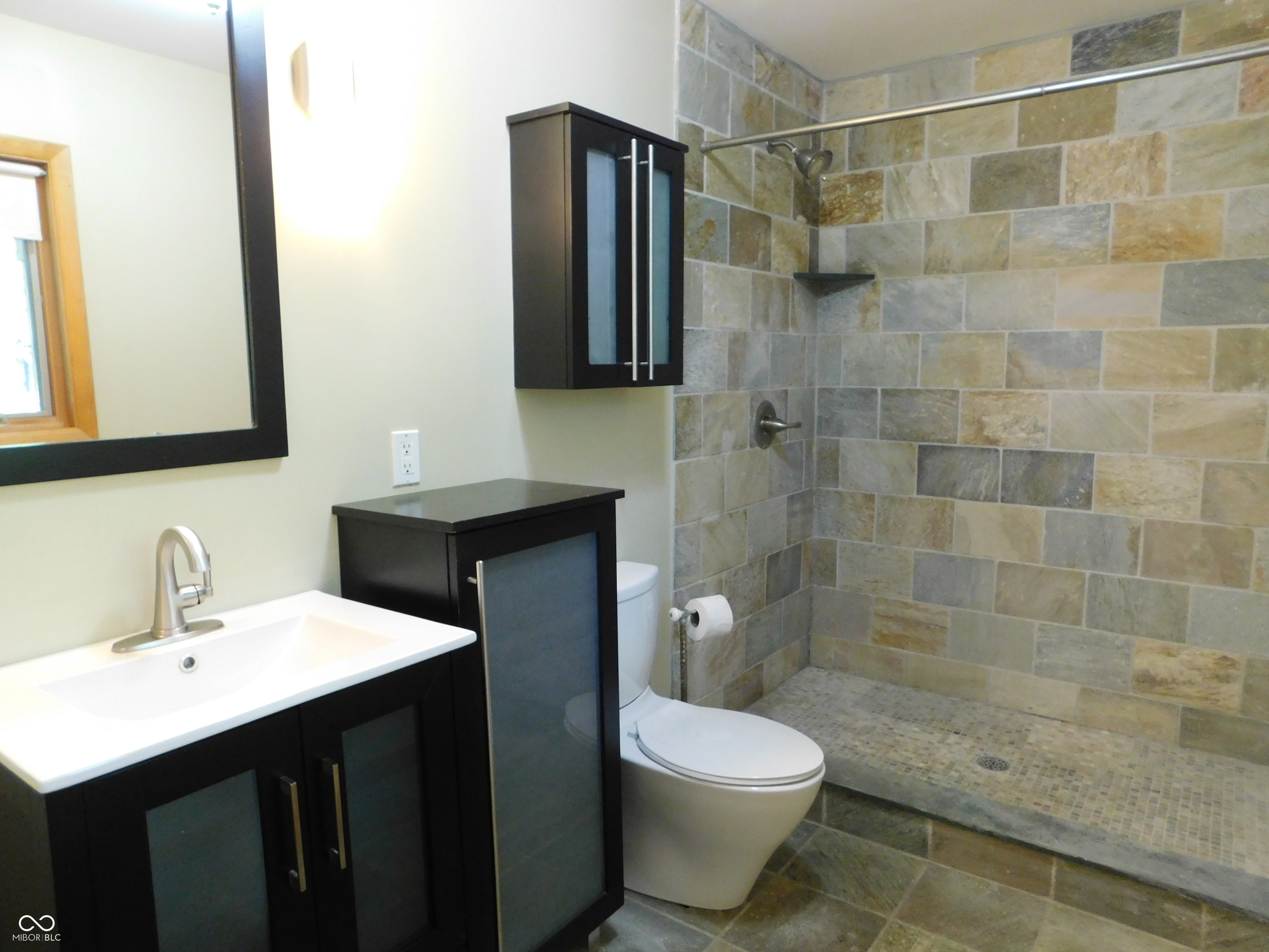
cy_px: 476
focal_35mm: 23
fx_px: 843
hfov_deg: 73.9
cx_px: 634
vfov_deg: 58.9
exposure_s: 1/20
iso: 400
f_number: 3
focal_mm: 4
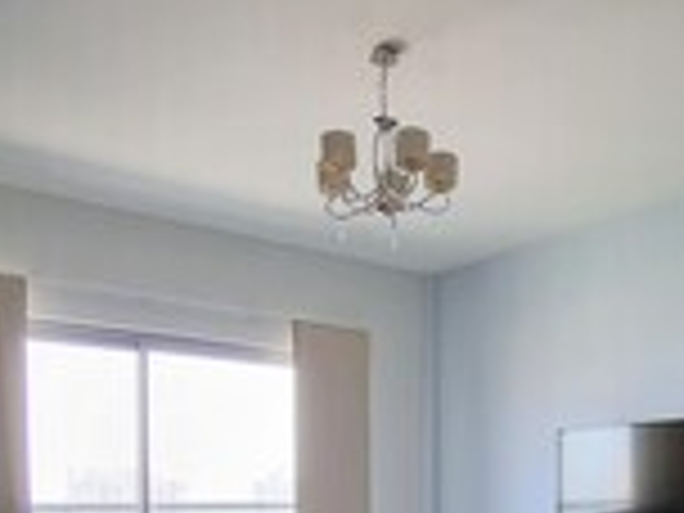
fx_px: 771
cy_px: 574
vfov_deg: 32.2
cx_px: 448
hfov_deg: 47.2
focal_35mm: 39
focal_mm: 1.74
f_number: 2.2
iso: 125
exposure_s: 1/50
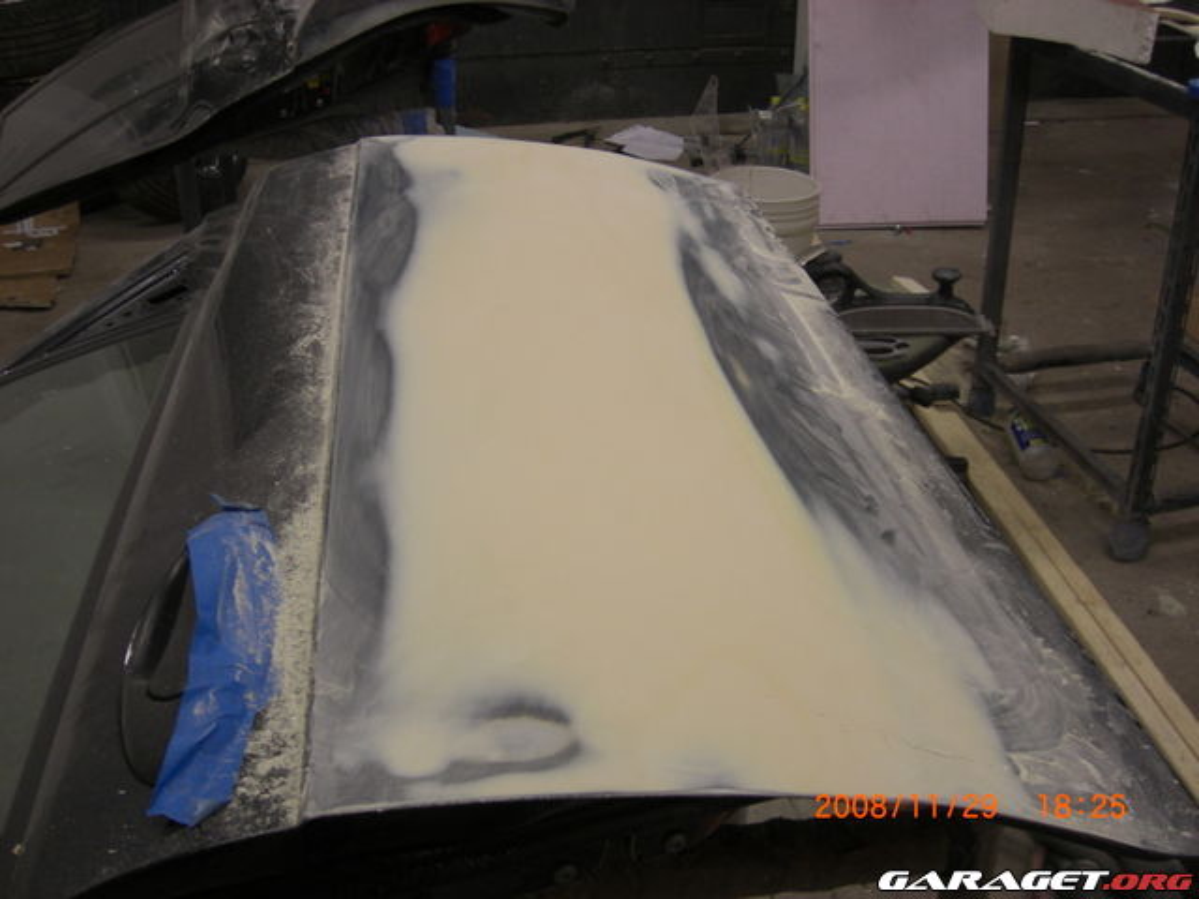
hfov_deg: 49.0
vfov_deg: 37.7
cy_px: 450
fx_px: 1316
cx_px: 600
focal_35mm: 38
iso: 200
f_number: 2.8
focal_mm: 7.9
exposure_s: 1/40
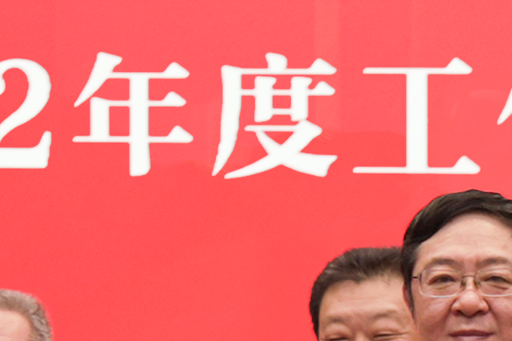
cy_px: 659
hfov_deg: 7.0
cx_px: 538
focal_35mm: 295
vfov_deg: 4.6
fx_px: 4194
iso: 200
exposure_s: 1/80
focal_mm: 53
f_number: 2.8
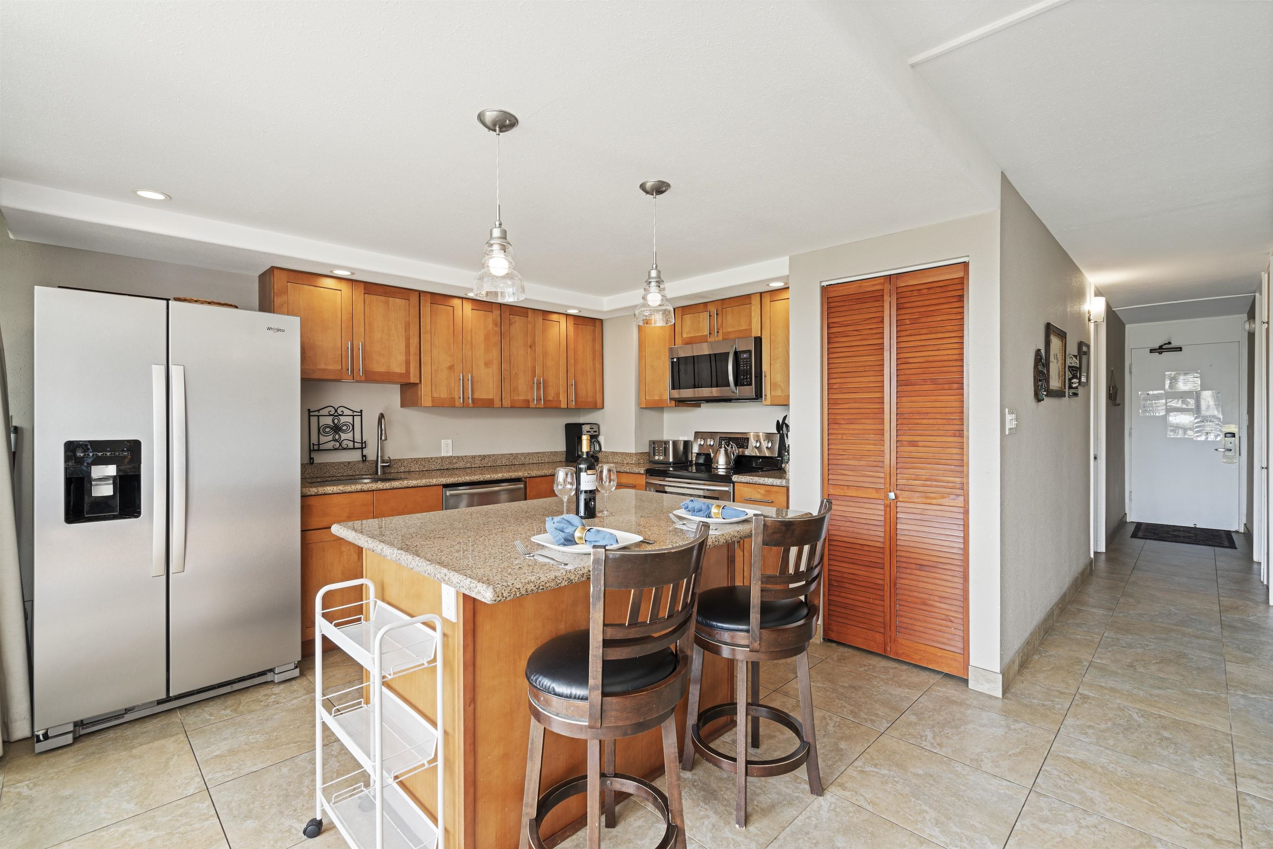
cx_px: 636
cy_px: 424
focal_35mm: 16
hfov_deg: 96.7
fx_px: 566
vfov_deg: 73.7
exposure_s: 1/3
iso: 100
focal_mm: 16
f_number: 8
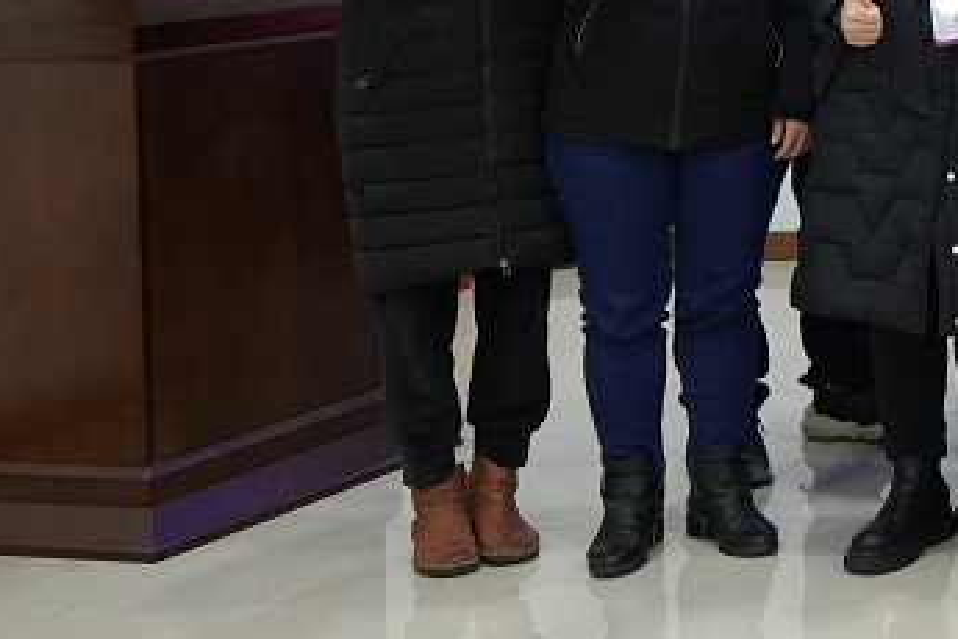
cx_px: 1719
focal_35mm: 89
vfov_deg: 14.9
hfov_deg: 18.2
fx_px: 2368
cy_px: -104
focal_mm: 24
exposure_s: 1/100
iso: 2500
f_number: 6.3
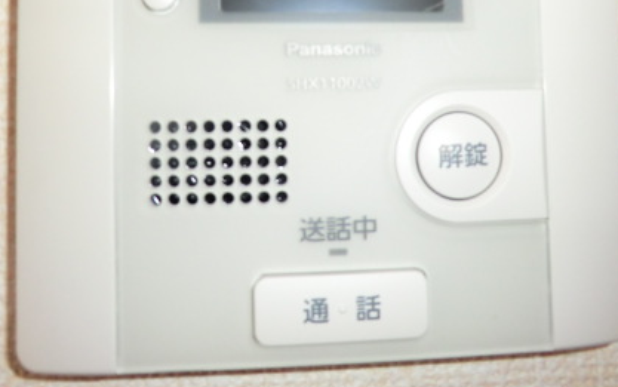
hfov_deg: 50.4
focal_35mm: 39
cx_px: 307
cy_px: 89
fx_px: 657
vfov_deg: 32.1
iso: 200
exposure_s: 1/60
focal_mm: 4.3
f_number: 3.2
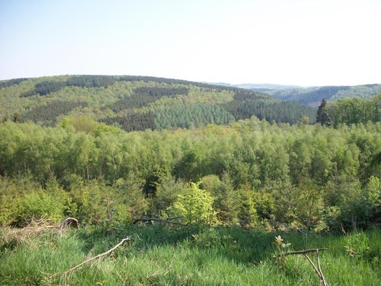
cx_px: 190
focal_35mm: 32
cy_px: 143
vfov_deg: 44.2
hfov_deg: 56.8
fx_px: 352
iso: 80
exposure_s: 1/60
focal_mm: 5.7
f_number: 8.8
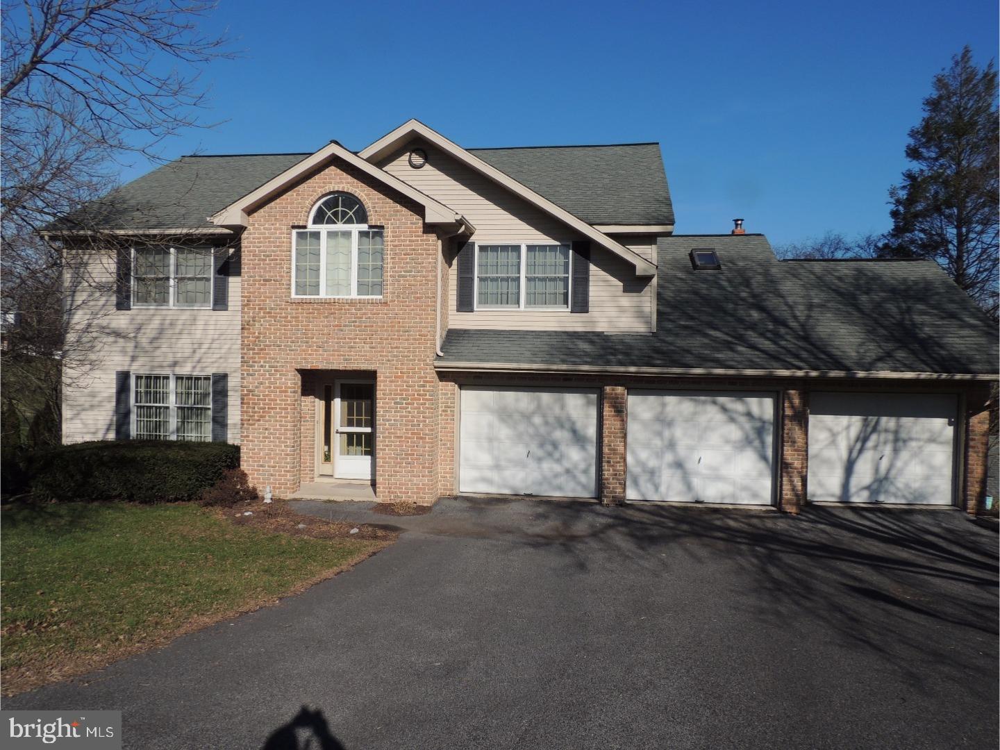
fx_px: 693
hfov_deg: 71.6
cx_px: 500
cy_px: 375
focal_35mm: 24
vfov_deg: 56.8
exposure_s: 1/1250
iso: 100
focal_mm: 4.3
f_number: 4.2
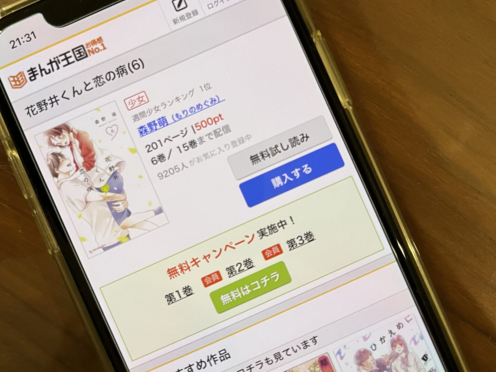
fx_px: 516
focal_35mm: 36
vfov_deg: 39.5
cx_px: 205
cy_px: 152
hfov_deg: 51.1
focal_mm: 5.1
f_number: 1.6
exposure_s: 1/60
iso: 250
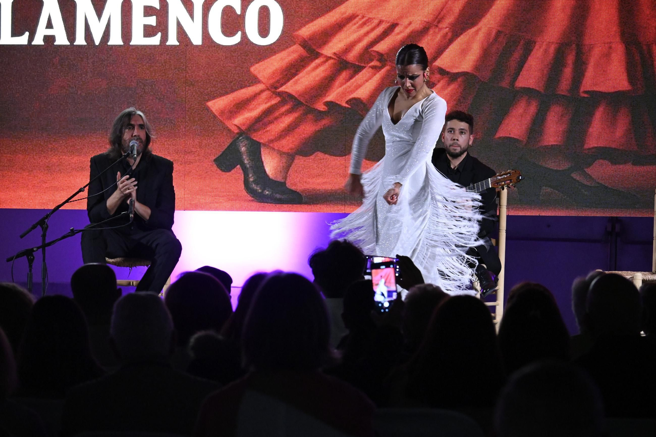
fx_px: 3416
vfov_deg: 7.3
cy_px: 218
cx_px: 328
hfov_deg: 11.0
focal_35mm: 188
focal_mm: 125
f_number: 6.3
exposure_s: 1/100
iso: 5000
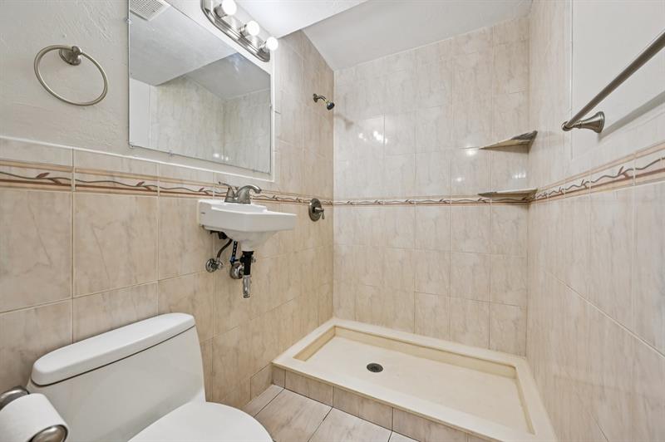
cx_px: 332
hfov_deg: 104.3
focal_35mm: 14
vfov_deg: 81.1
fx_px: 258
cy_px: 221
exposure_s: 1/100
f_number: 8
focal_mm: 14
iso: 1250
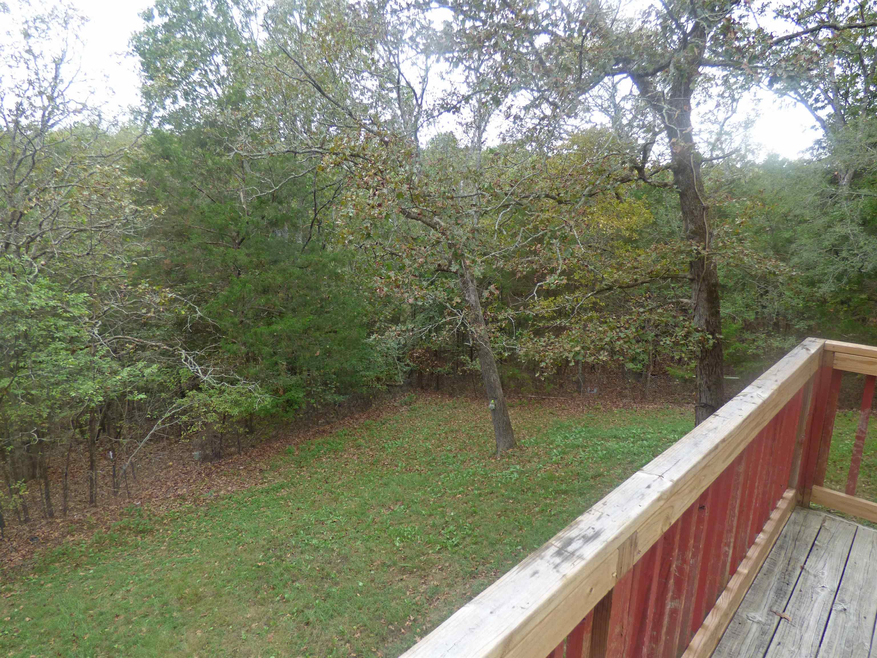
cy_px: 329
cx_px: 438
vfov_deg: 66.0
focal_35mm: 20
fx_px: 507
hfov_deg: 81.7
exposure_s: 1/80
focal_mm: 3.58
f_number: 2.8
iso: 100
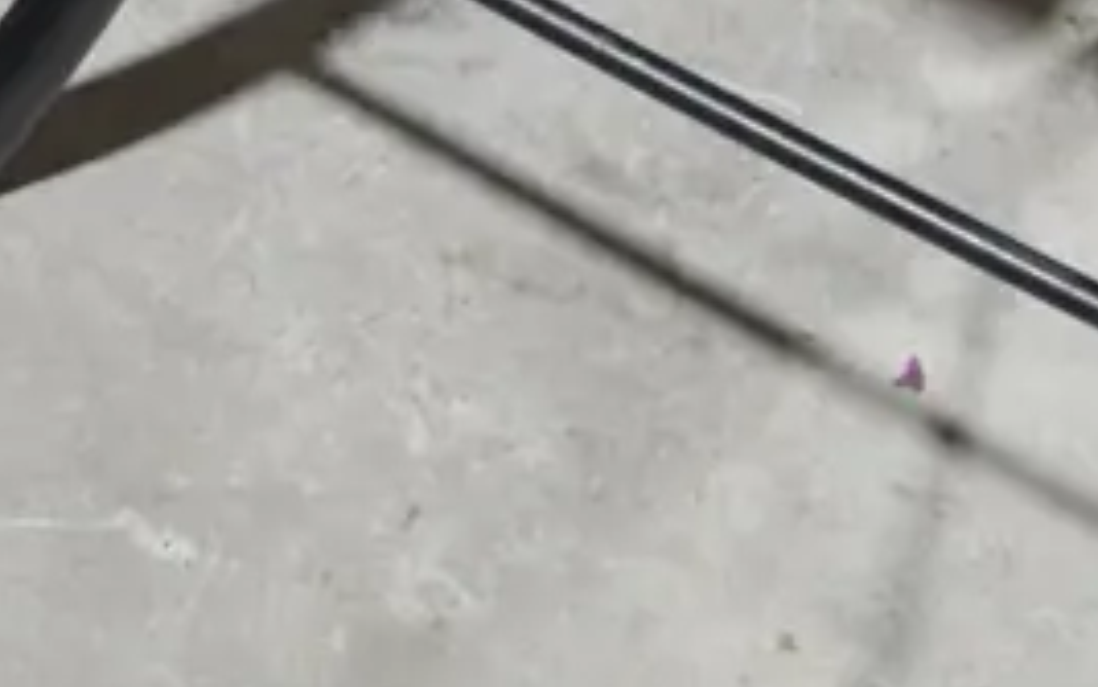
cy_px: -1304
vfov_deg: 8.6
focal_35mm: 130
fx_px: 3891
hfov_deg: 15.3
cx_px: -331
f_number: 3.6
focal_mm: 16
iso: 320
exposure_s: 1/60
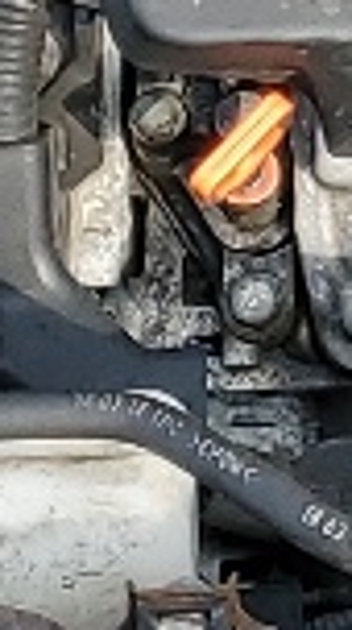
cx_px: 1193
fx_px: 4984
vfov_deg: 7.1
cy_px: -472
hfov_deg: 3.9
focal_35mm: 299
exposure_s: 1/435
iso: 50
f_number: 1.5
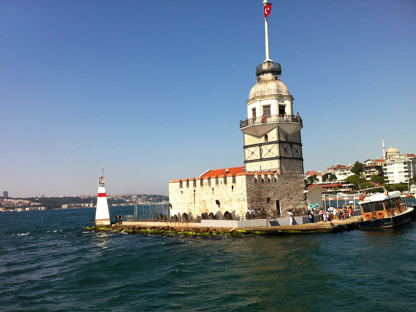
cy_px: 160
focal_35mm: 36
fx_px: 433
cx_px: 207
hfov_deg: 51.4
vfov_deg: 39.7
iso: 80
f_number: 2.8
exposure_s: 1/2155
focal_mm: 3.85
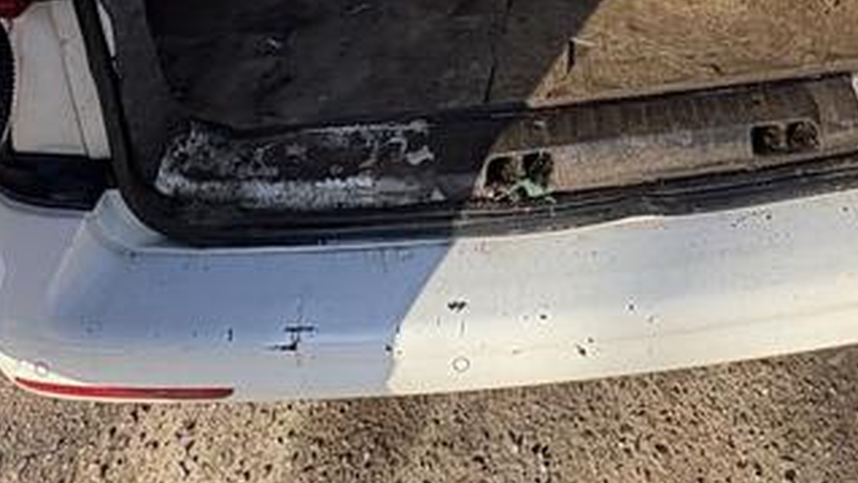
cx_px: 577
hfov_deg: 46.5
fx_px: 978
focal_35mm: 43
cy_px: -418
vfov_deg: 19.5
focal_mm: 2.22
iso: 64
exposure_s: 1/298
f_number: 2.2
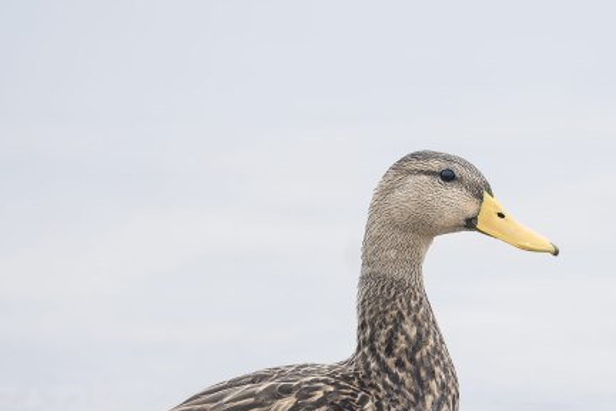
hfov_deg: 1.9
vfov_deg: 1.2
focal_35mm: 1110
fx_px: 18992
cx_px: 428
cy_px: 349
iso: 1600
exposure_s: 1/500
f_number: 4
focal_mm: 600
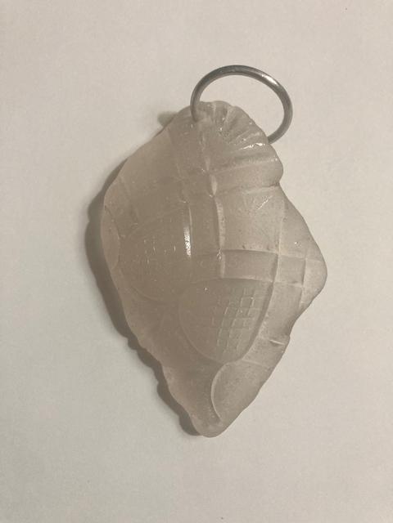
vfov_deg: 63.4
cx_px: 196
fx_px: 424
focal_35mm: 28
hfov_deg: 49.7
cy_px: 262
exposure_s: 1/60
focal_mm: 3.99
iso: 250
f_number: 1.8
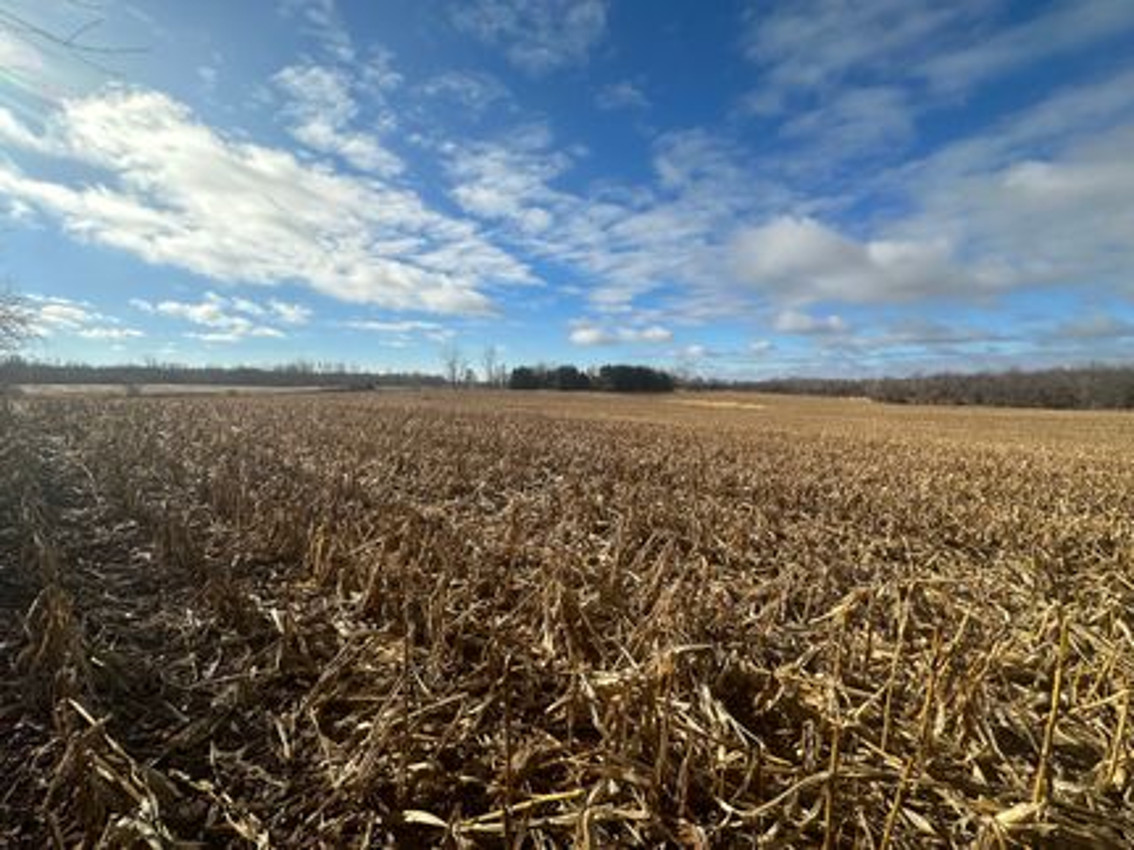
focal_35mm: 14
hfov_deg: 102.1
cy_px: 425
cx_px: 567
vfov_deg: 85.6
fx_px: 459
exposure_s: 1/2681
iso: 50
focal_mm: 2.22
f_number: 2.2
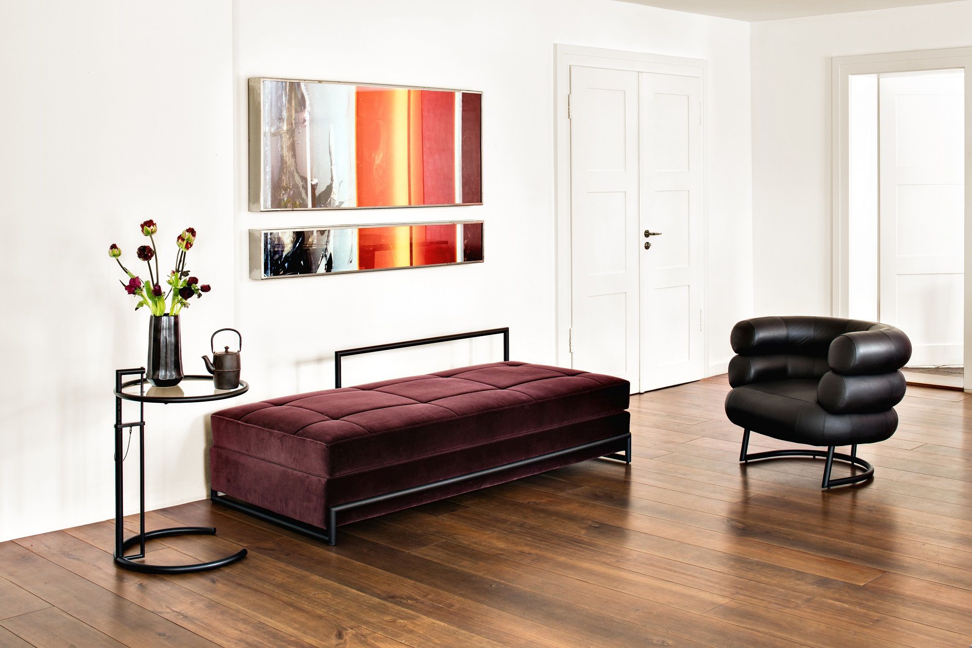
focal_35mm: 45
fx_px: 1215
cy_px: 324
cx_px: 486
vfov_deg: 29.9
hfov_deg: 43.6
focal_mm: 45
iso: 200
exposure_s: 1/3
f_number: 11
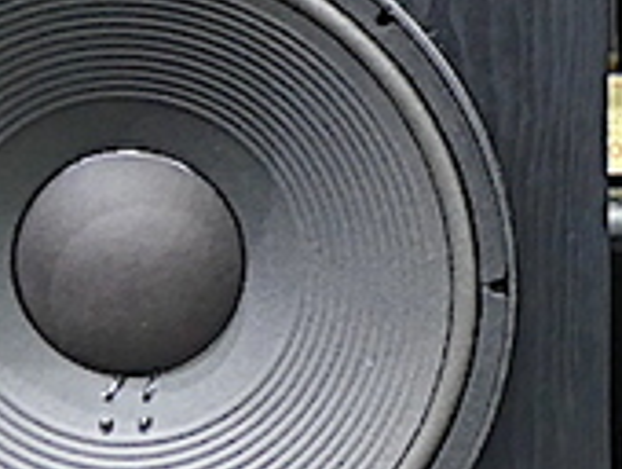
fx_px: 5074
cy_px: 70
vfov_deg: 5.3
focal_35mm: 282
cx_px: 699
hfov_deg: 7.0
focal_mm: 9
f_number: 4.1
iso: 200
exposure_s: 1/2.5
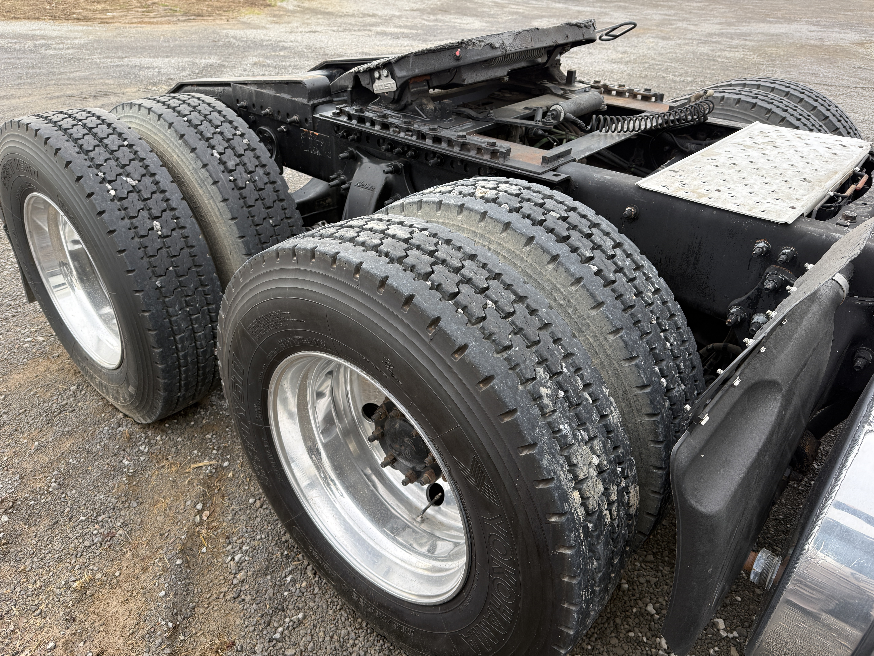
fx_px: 606
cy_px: 328
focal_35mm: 24
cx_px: 437
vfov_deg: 56.8
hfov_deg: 71.6
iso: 100
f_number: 1.78
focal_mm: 6.76
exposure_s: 1/355
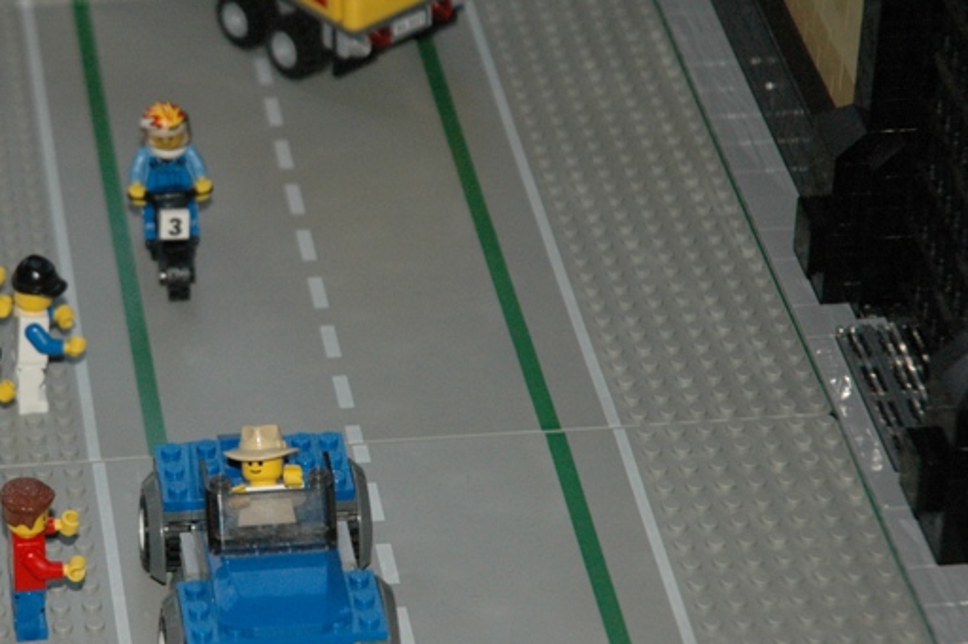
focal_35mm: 164
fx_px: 4408
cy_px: 338
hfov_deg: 12.5
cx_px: 234
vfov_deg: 8.4
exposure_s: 1/200
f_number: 5
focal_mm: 70
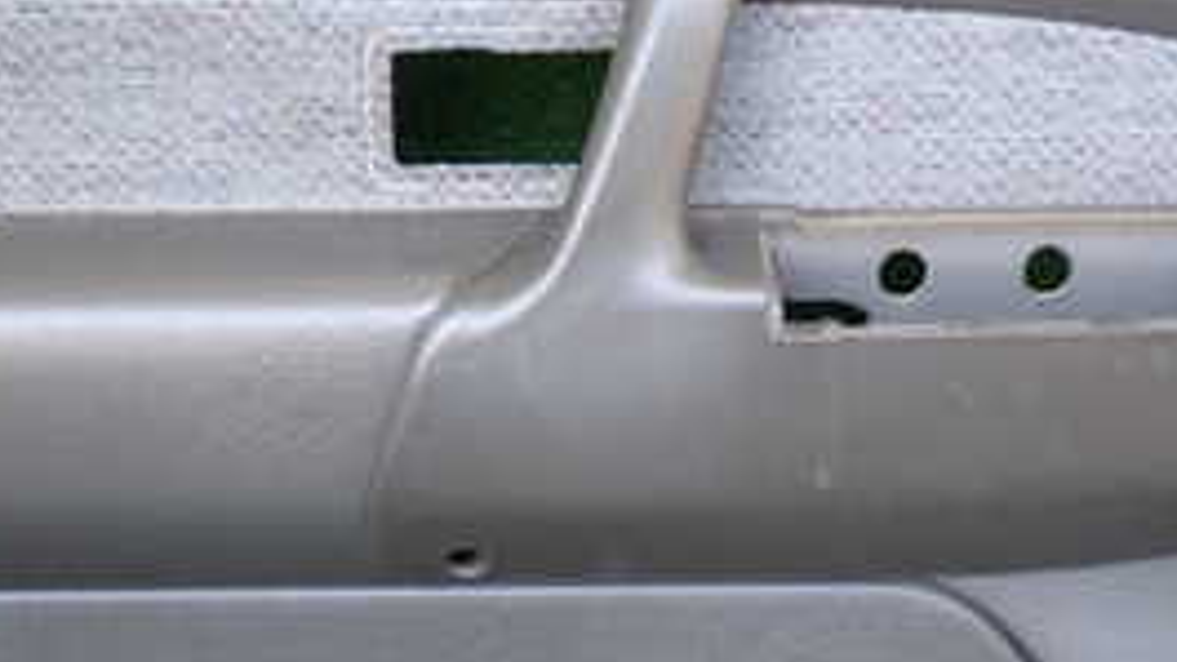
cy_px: 458
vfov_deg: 16.3
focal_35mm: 74
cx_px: 564
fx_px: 2309
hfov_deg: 28.6
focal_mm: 5.4
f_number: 2.3
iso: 200
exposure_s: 1/60
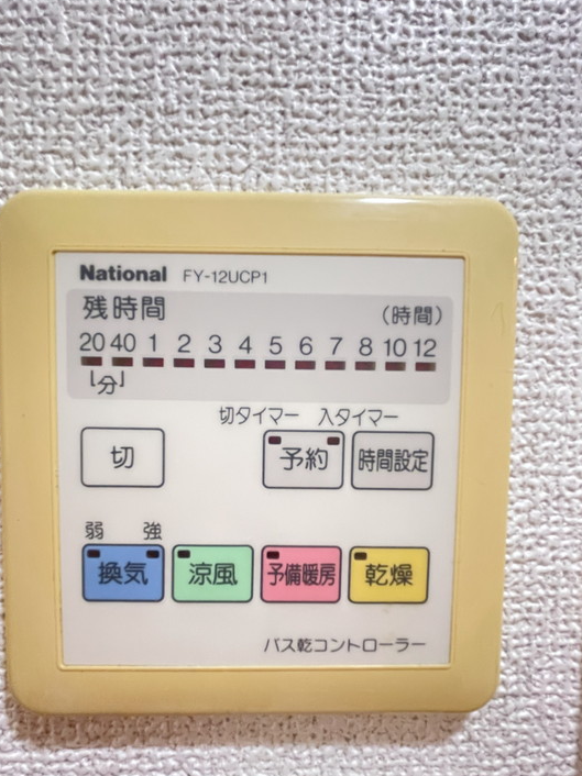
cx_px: 262
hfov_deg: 74.5
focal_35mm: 17
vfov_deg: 90.7
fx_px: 381
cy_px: 432
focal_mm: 1.54
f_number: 2.4
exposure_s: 1/50
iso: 500
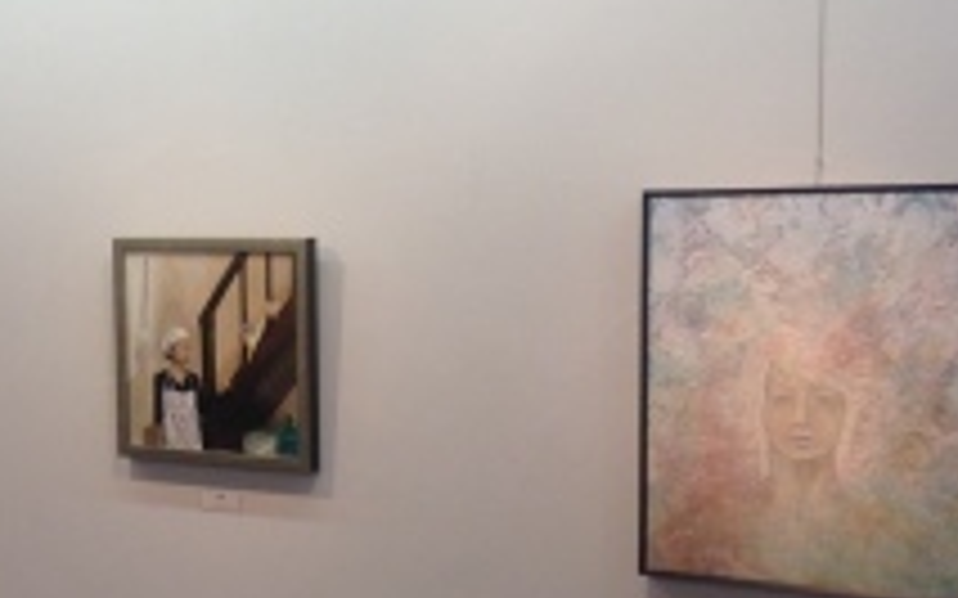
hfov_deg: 24.1
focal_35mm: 82
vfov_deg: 15.9
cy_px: 371
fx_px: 2140
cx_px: -4
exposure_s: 1/40
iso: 64
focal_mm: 4.12
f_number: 2.4
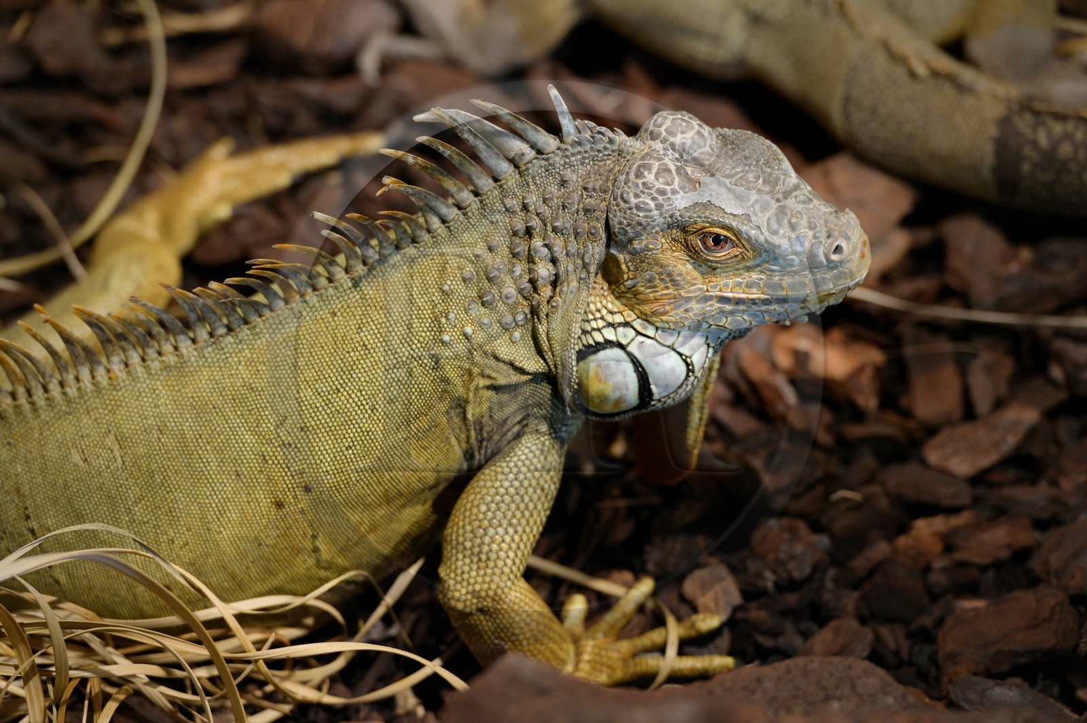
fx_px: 6034
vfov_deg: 6.9
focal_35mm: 200
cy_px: 362
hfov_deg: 10.3
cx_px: 544
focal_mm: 200
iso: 1600
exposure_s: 1/30
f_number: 4.5
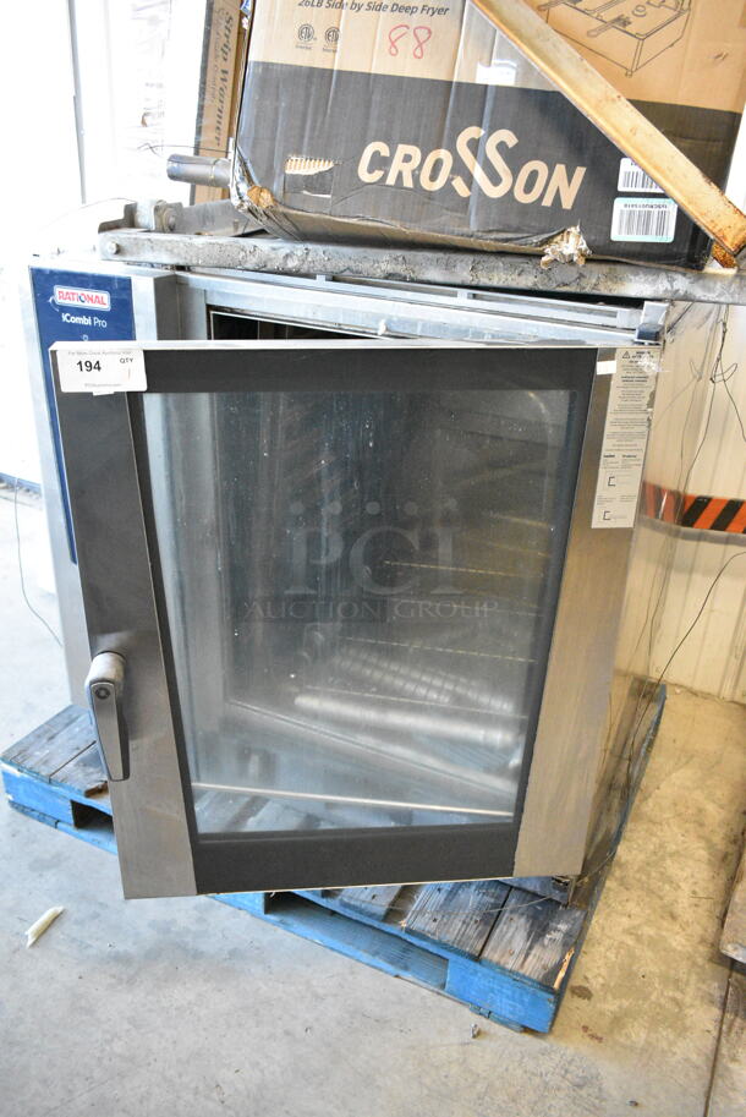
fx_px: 931
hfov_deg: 43.7
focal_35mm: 30
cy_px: 558
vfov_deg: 61.9
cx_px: 373
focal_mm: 20
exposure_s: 1/160
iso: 6400
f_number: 4
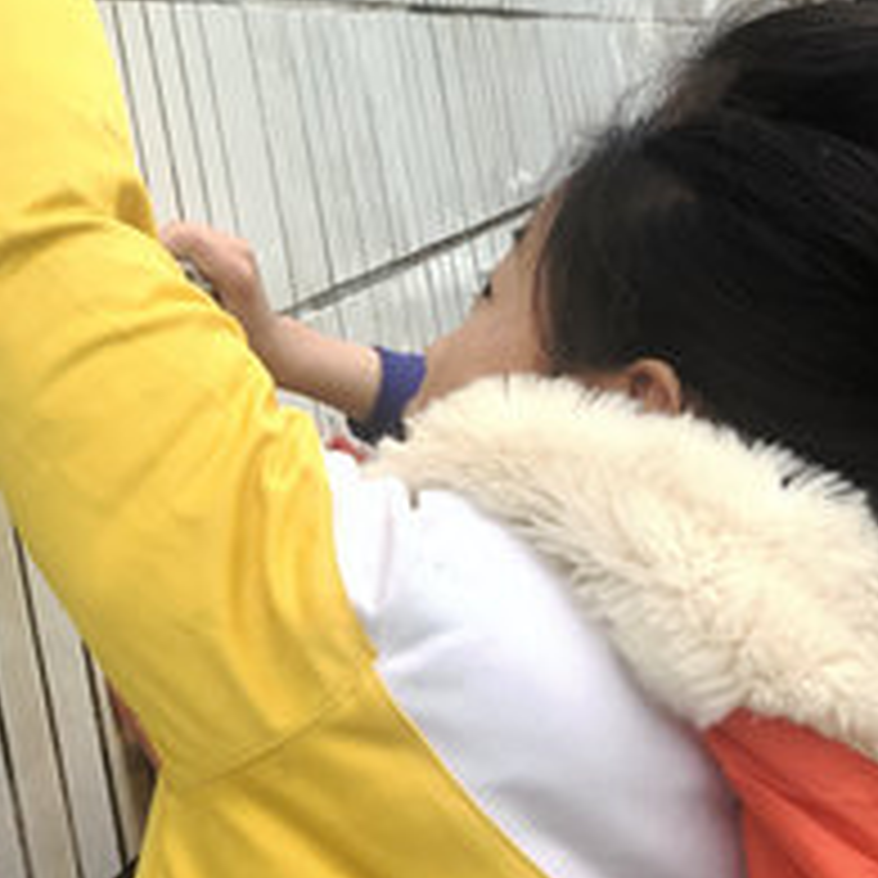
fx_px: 2267
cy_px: 243
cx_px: -167
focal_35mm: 79
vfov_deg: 21.8
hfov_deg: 20.5
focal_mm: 4.15
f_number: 2.2
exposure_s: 1/130
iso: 25
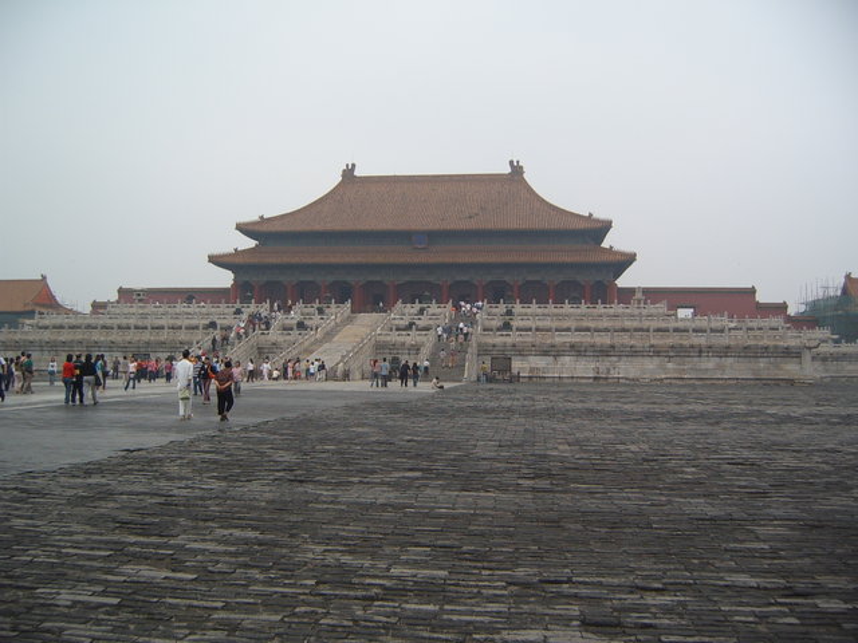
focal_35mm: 37
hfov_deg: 50.1
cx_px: 429
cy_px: 322
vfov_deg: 38.7
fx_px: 917
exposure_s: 1/125
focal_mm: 6.2
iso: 63
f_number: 2.9
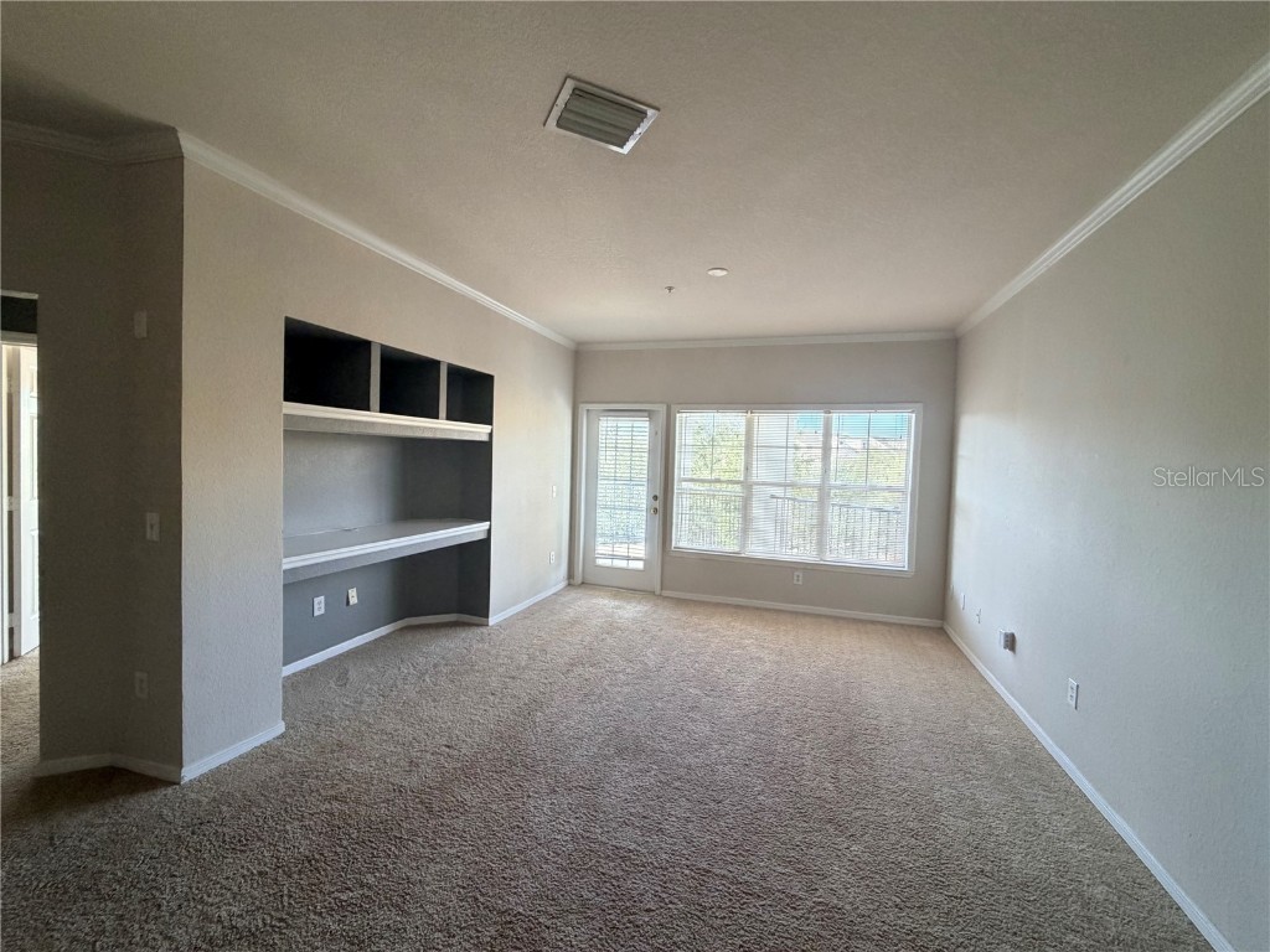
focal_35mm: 14
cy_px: 476
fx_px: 514
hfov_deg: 102.1
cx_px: 635
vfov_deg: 85.7
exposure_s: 1/120
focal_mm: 2.22
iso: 250
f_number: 2.2
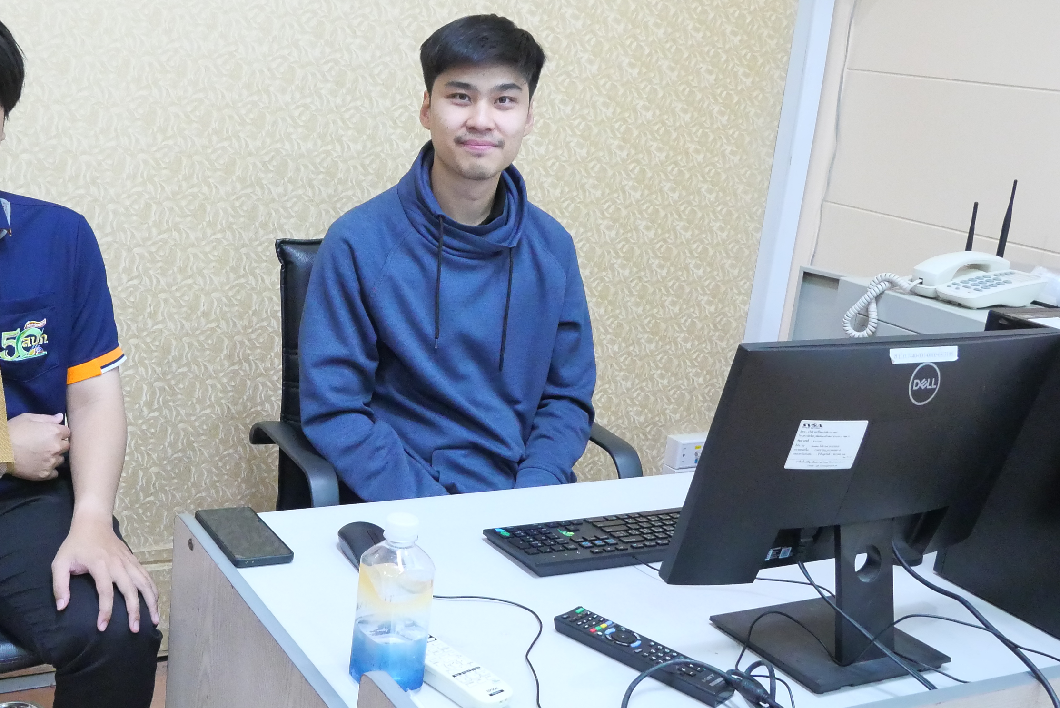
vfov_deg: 33.4
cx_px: 322
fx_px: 1178
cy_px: 356
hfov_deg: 47.3
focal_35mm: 40
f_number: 5
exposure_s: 1/25
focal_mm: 12
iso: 3200
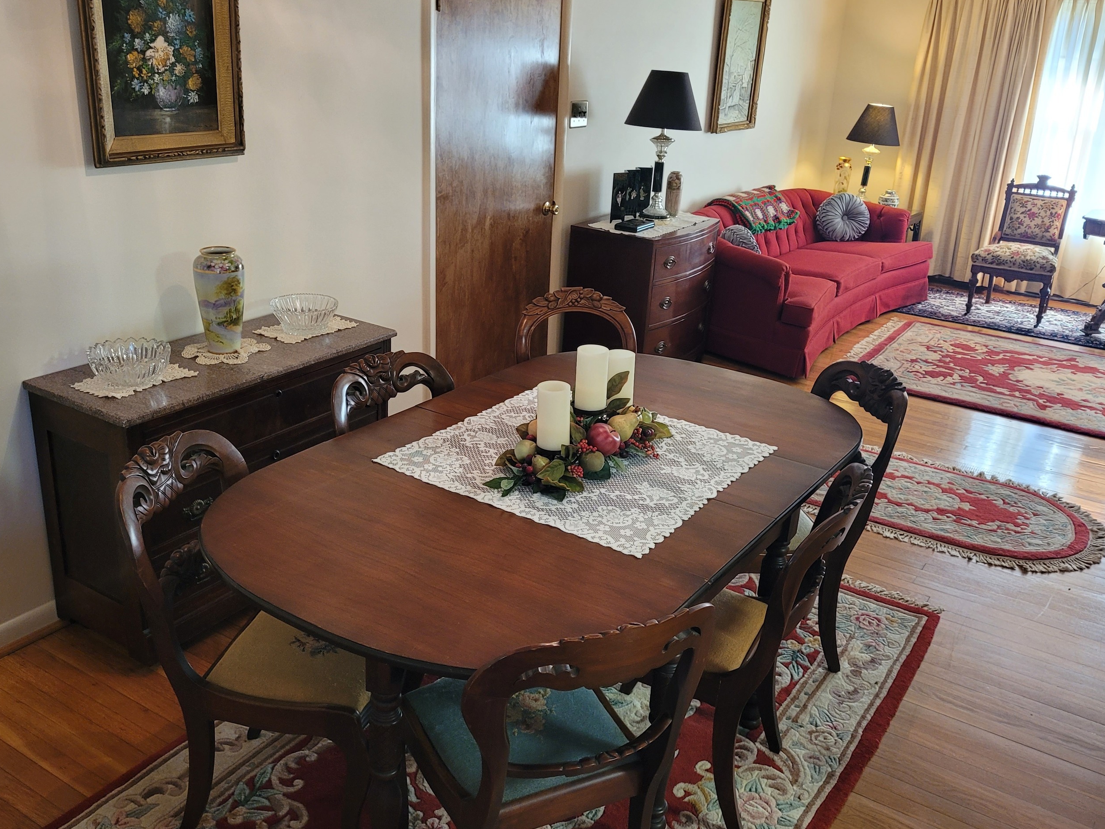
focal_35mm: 32
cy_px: 401
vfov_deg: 44.2
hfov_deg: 56.8
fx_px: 1021
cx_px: 534
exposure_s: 1/40
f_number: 1.8
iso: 200
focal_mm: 5.4
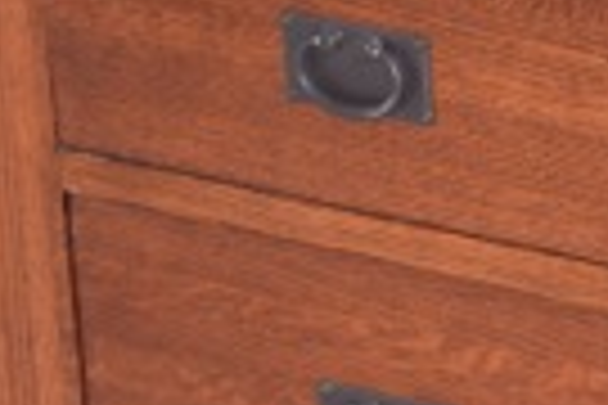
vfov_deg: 4.6
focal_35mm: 299
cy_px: 142
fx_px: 5049
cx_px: 919
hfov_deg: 6.8
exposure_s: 1/125
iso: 800
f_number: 5.6
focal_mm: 42
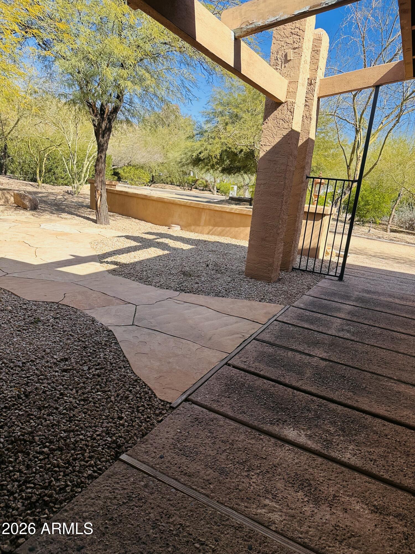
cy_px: 277
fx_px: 384
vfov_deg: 71.6
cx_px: 208
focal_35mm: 24
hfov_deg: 56.8
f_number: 1.78
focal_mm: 6.86
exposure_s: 1/1473
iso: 80
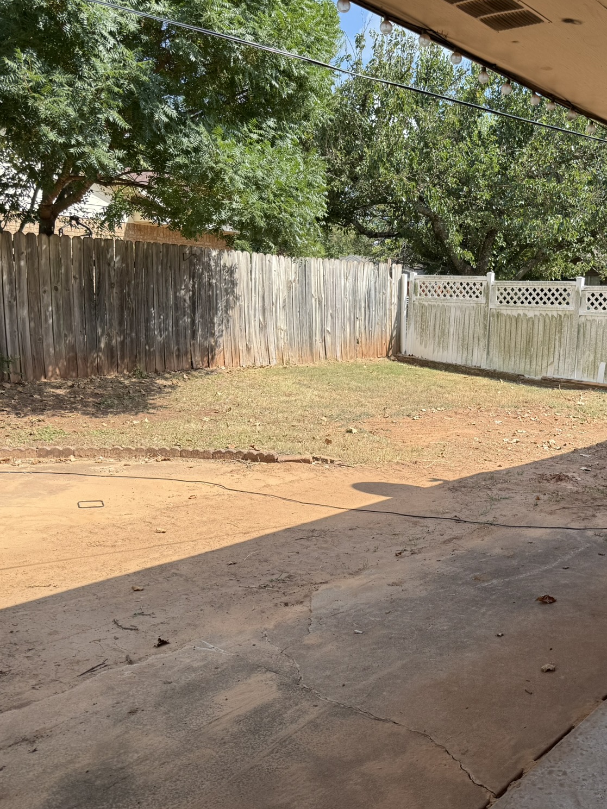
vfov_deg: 55.3
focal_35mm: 33
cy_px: 404
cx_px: 461
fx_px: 771
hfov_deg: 41.6
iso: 80
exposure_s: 1/1949
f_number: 1.78
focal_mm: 6.76
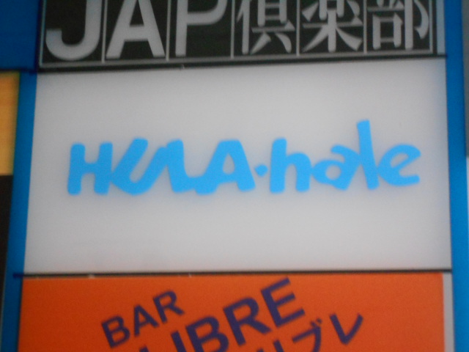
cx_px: 234
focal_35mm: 130
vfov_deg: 11.4
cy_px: 176
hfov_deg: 15.2
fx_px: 1761
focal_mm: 23
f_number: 6.5
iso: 800
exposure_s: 1/20
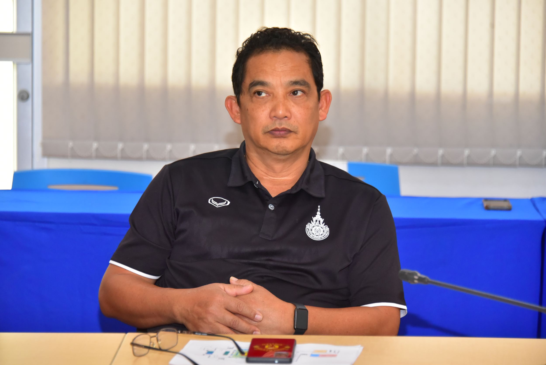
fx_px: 2276
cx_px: 273
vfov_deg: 9.2
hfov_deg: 13.7
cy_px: 182
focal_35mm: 150
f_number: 5.6
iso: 4000
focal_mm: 150
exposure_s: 1/125
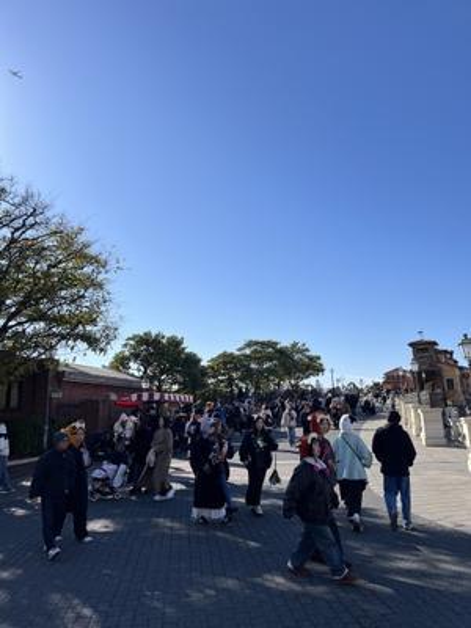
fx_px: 472
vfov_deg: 67.3
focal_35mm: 26
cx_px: 236
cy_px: 314
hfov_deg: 53.1
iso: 50
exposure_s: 1/4310
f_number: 1.6
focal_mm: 5.1
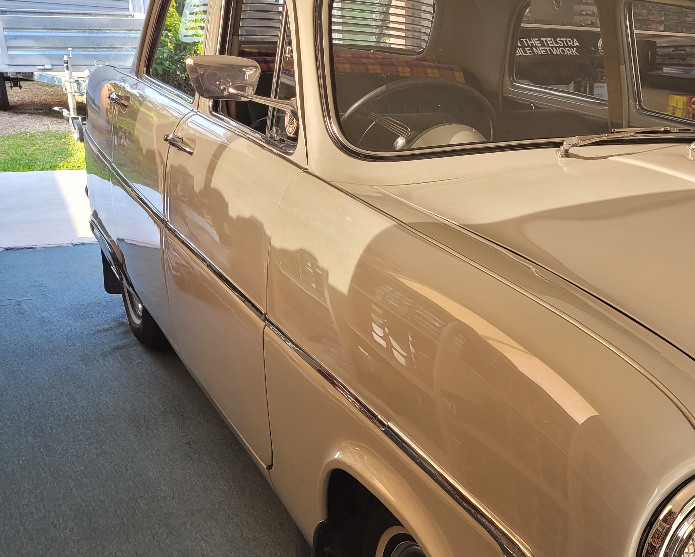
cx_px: 637
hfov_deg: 35.6
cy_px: 392
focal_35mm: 49
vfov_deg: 30.5
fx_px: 1008
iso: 40
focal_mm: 5.4
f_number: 1.8
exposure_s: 1/100
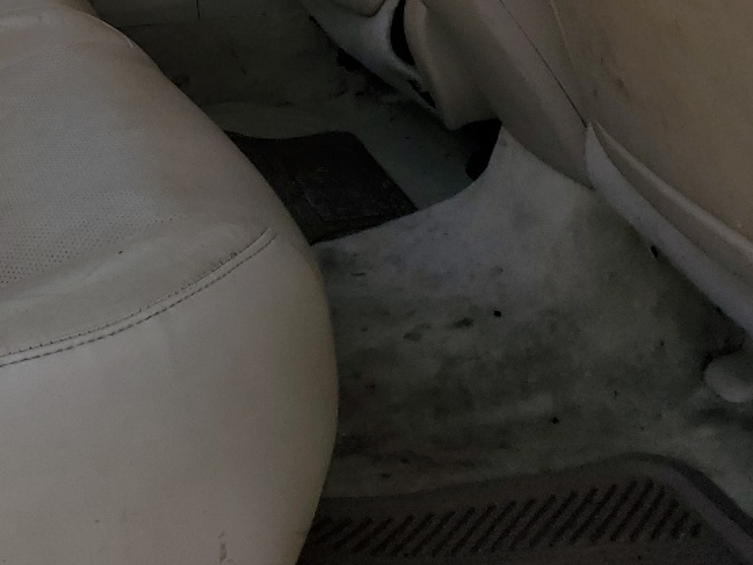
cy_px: -54
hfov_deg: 23.4
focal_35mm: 75
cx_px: -189
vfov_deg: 18.9
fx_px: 1631
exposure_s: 1/1000
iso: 50
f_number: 1.5
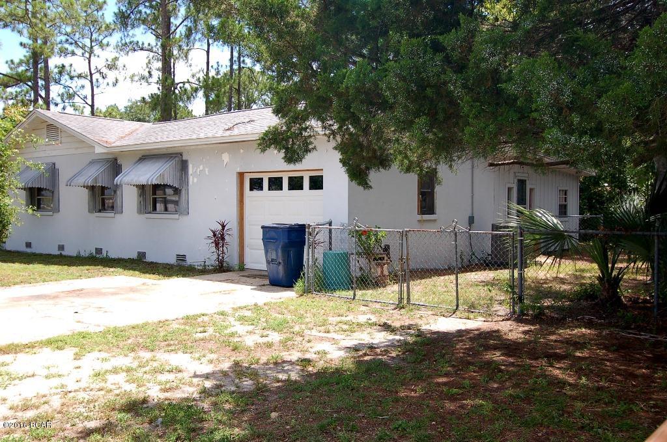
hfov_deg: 53.2
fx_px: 666
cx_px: 334
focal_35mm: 36
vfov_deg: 36.7
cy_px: 221
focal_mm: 24
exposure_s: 1/250
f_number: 8
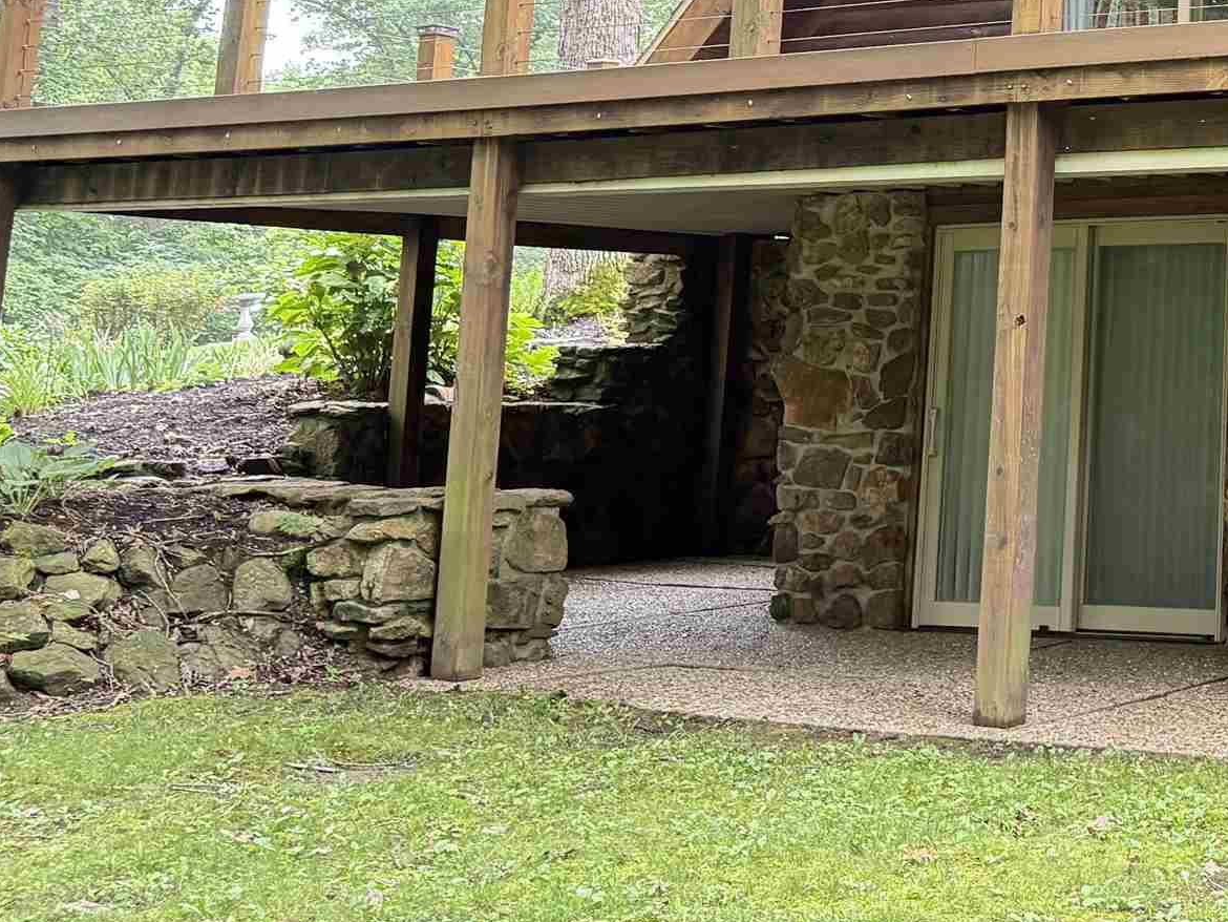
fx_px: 2235
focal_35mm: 63
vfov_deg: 22.2
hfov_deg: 27.2
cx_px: 1458
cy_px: -57
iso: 200
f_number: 1.78
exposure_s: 1/73
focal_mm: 6.76
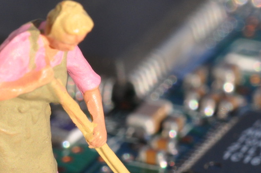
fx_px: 2673
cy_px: 185
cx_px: 172
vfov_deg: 3.7
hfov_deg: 5.6
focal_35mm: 369
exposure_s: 1/125
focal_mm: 105
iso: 500
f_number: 20
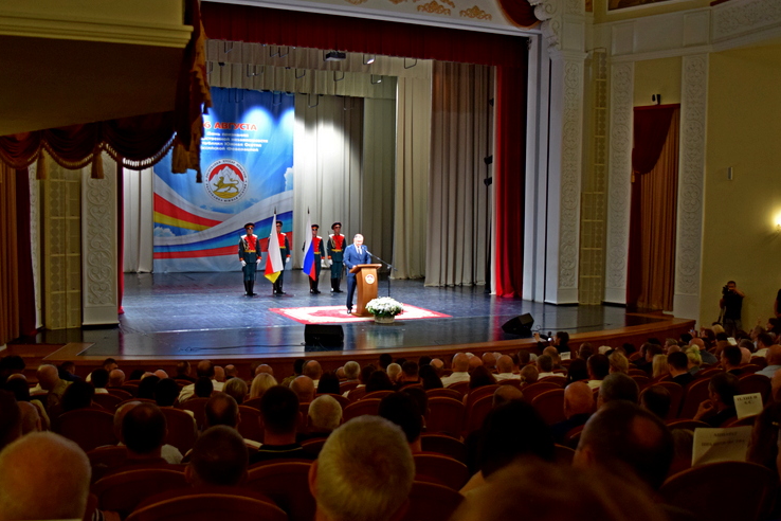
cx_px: 376
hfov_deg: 49.5
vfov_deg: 34.2
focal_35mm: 39
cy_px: 257
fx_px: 846
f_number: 4
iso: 1400
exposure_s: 1/60
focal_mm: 24
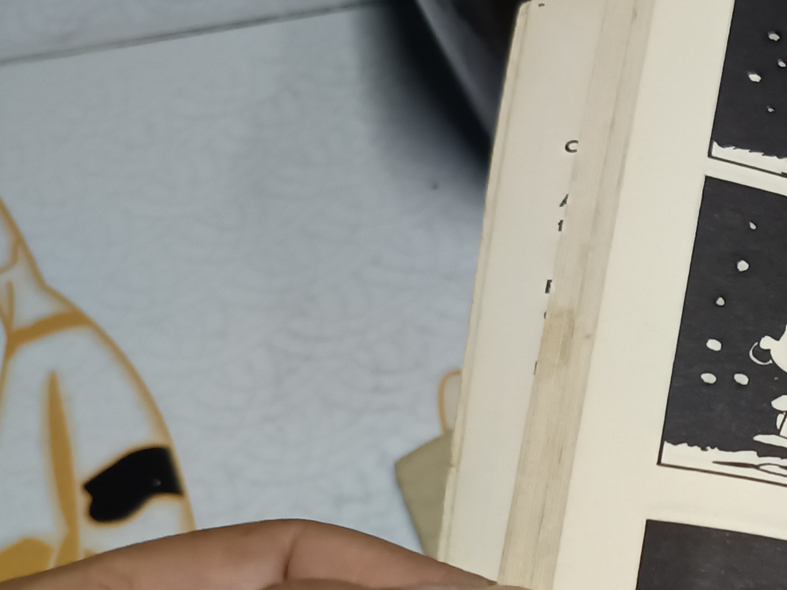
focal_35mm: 77
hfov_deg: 21.4
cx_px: 1168
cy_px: 756
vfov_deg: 17.9
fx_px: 1750
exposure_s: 1/33.3
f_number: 1.7
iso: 1032
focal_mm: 5.31
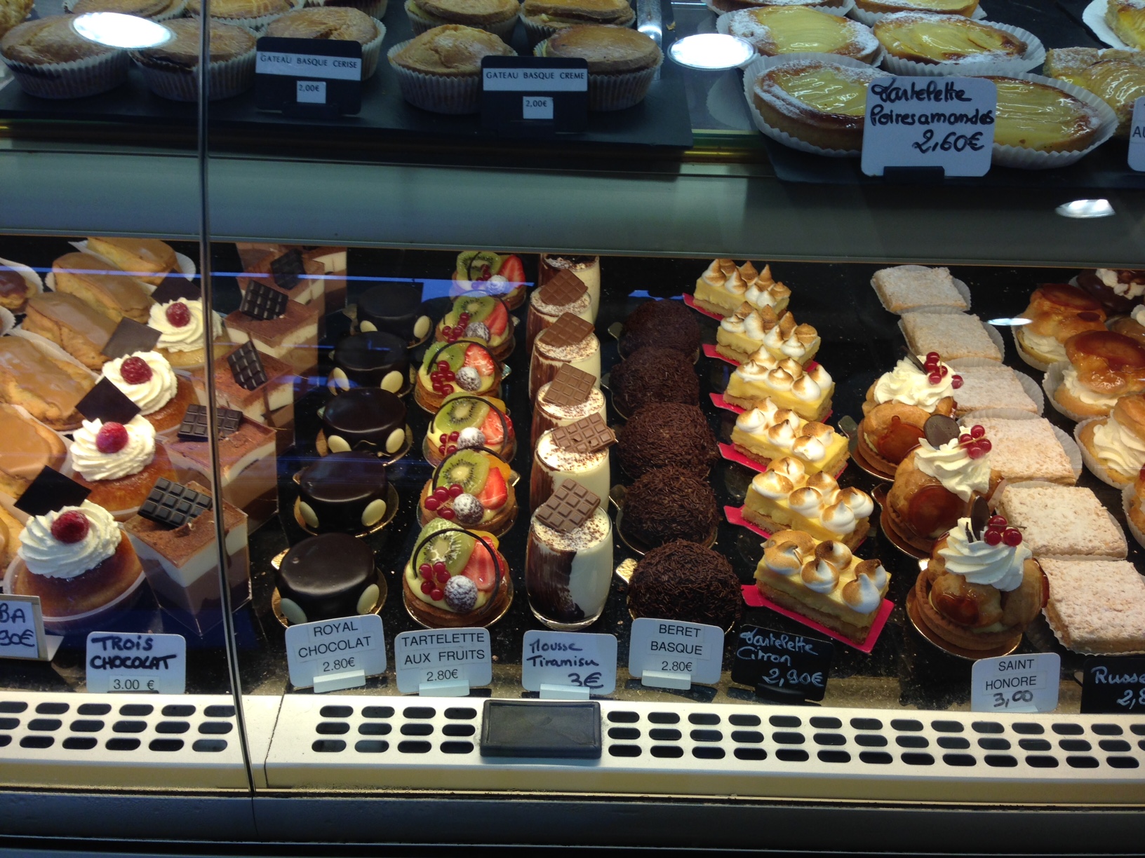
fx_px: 1092
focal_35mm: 33
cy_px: 429
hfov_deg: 55.4
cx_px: 572
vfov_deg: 42.9
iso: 50
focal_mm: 4.12
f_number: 2.4
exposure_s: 1/60
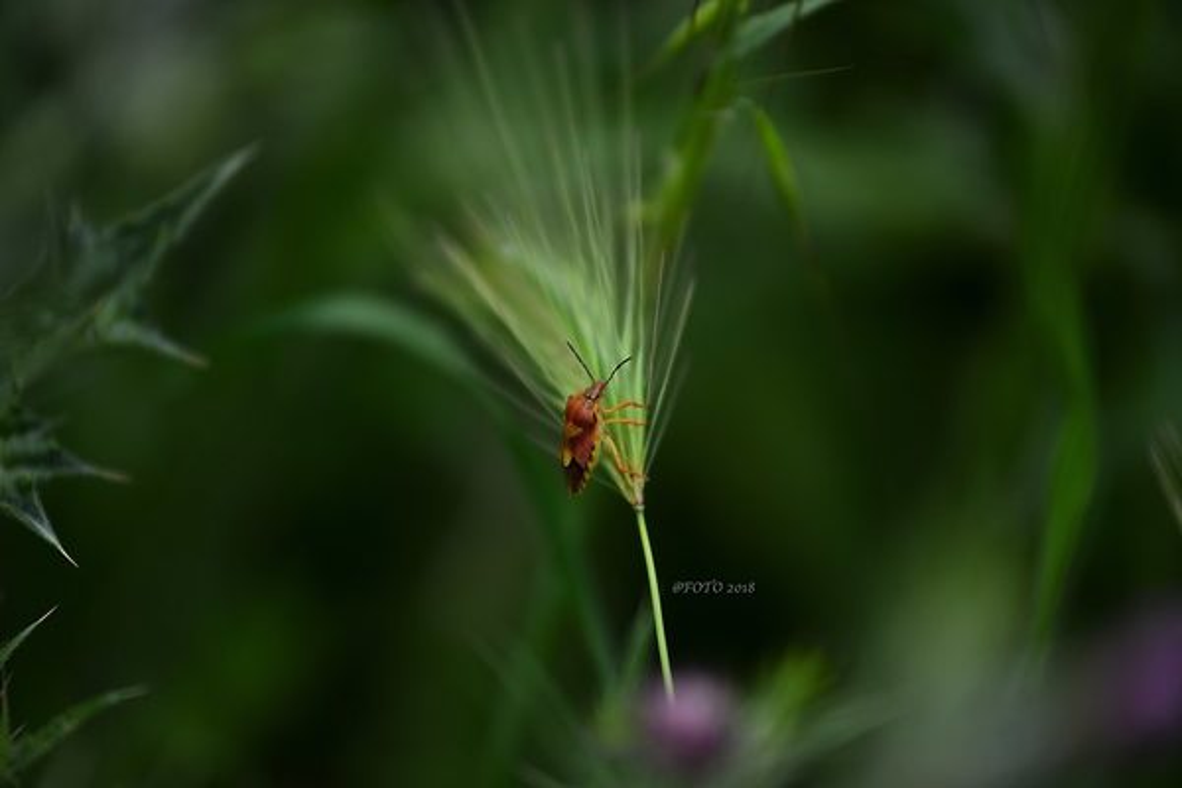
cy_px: 394
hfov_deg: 10.3
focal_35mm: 200
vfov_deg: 6.9
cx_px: 591
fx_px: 6566
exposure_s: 1/320
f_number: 4
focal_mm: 200
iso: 100
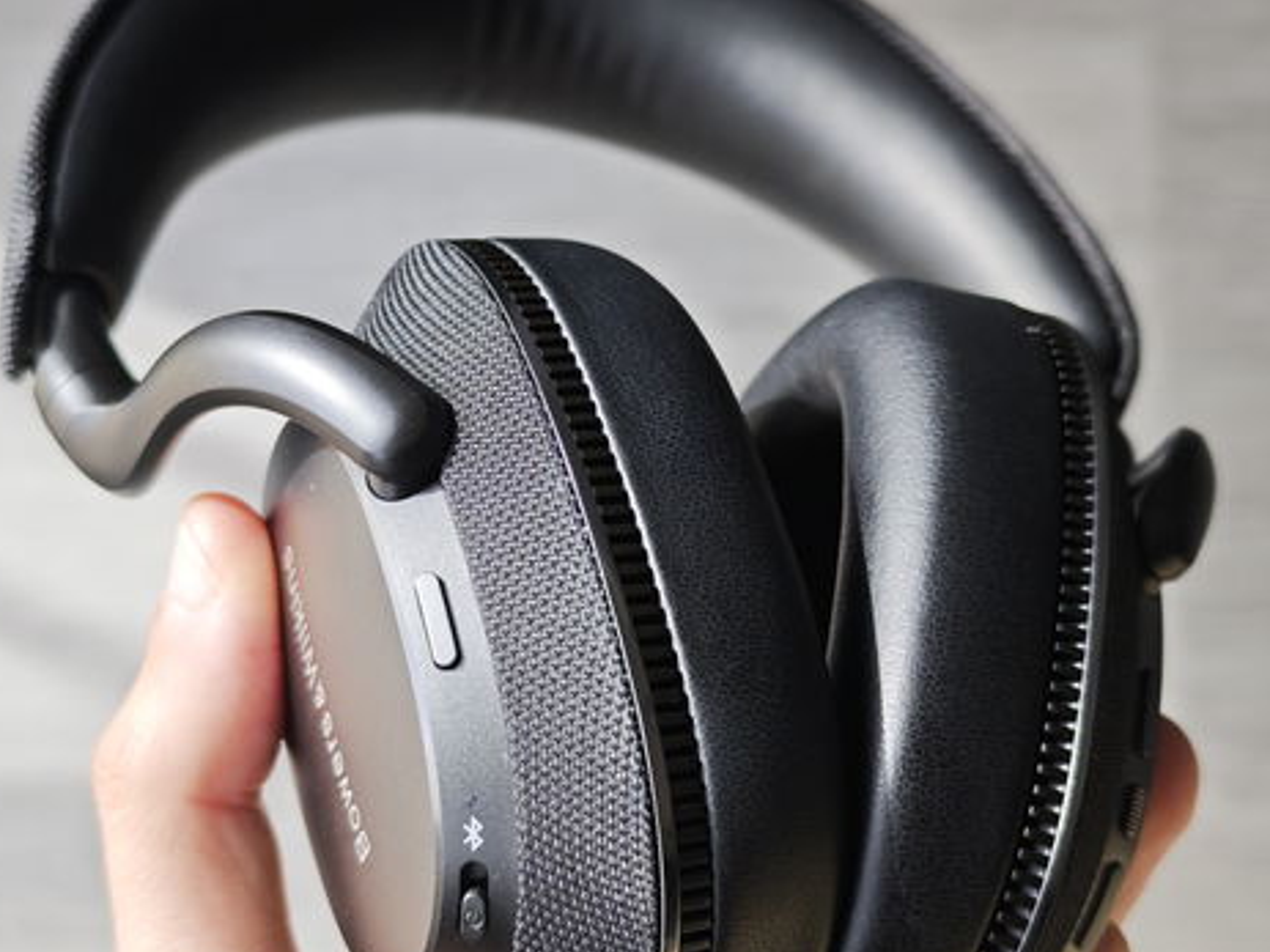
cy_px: 525
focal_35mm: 68
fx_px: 2494
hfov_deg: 28.6
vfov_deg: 21.6
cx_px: 635
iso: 50
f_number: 1.63
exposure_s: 1/216
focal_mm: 8.72
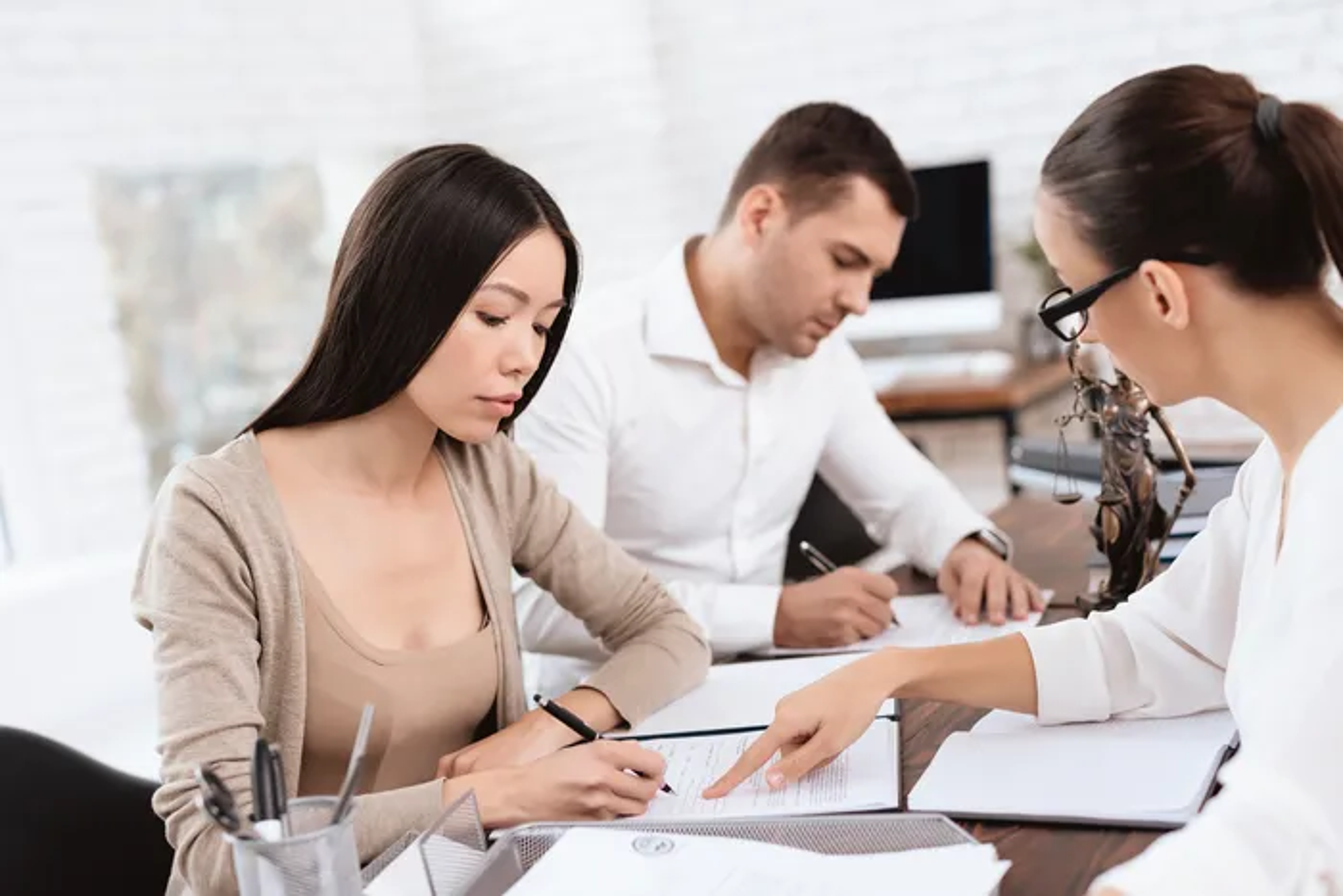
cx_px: 672
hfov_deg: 39.6
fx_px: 1866
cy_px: 448
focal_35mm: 50
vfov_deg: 27.0
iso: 250
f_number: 2.5
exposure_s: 1/100
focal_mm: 50
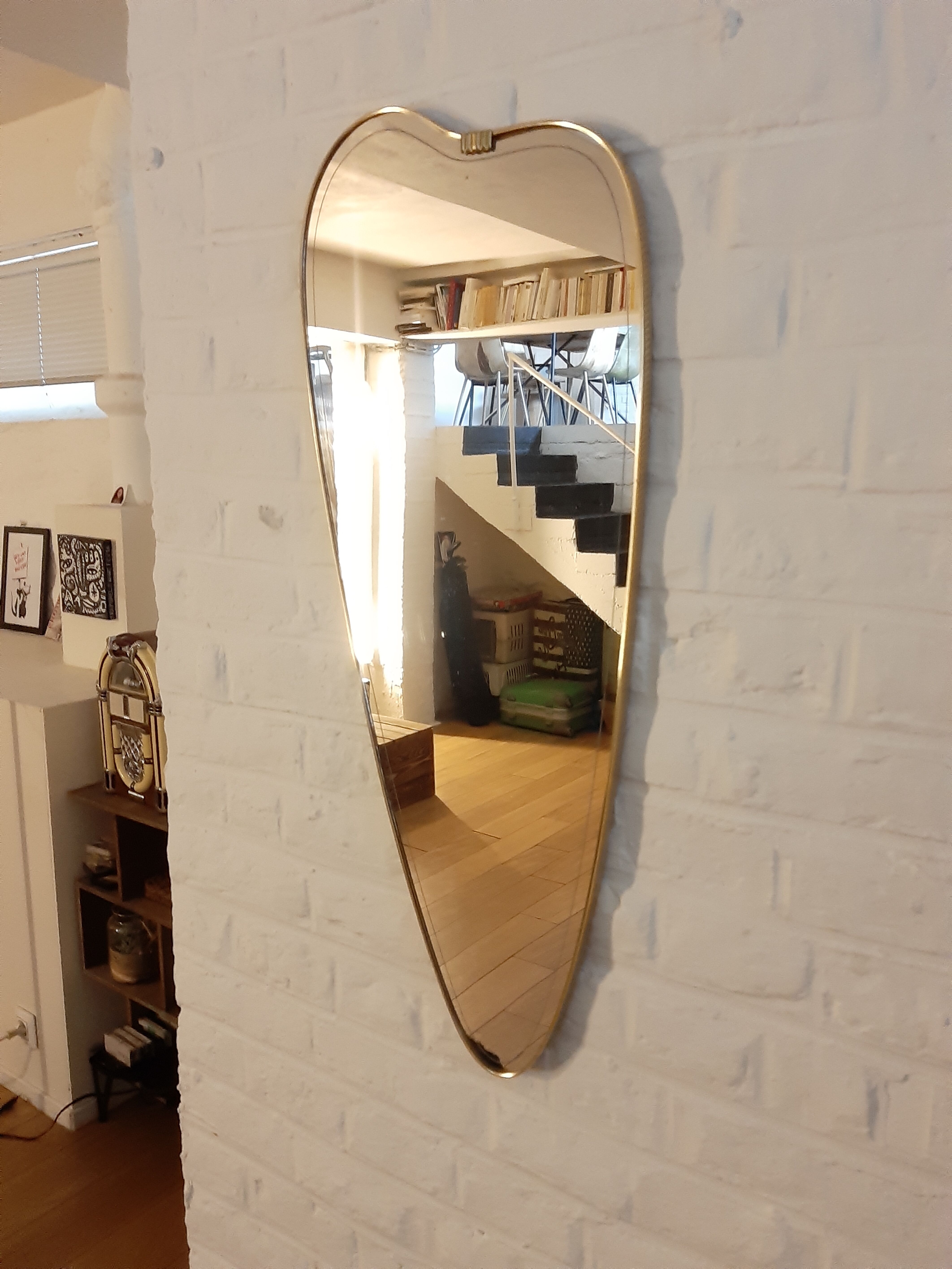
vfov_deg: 65.3
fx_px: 990
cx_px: 476
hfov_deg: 51.4
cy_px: 634
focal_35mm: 27
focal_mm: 3.93
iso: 640
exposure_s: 1/20
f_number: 1.7
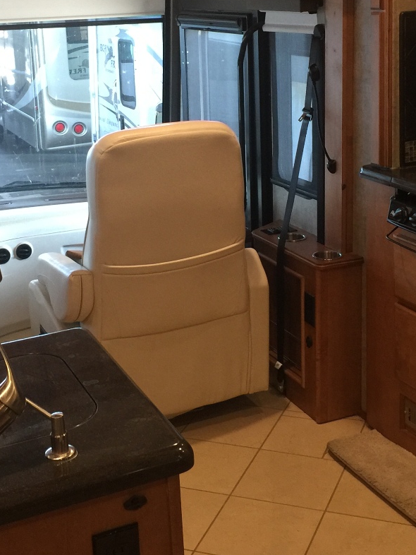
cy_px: 170
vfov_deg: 32.3
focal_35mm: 59
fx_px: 945
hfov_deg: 24.8
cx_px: 236
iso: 80
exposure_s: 1/15
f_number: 2.2
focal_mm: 4.15
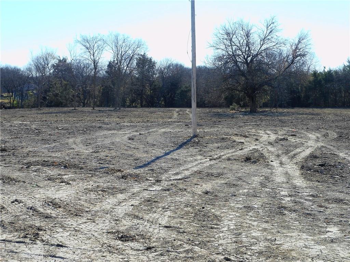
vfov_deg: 27.0
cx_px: 175
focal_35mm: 54
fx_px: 546
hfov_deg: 35.5
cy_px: 131
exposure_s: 1/400
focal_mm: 9.6
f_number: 4.9
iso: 80
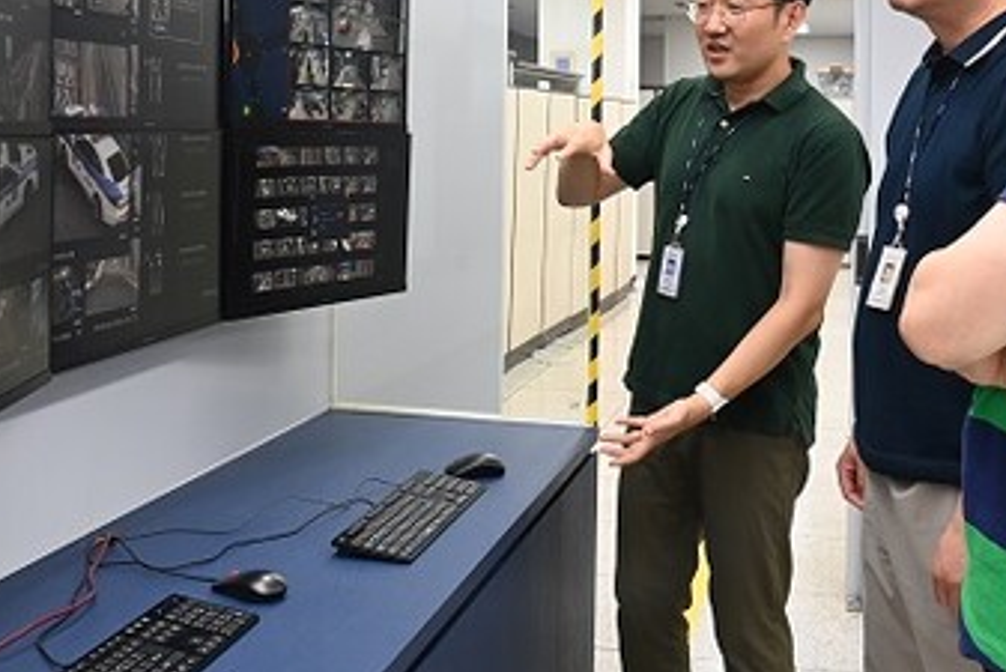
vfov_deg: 27.6
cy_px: 151
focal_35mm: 48
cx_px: 513
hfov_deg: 41.1
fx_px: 1342
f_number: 7.1
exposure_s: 1/30
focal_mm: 18
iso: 1250
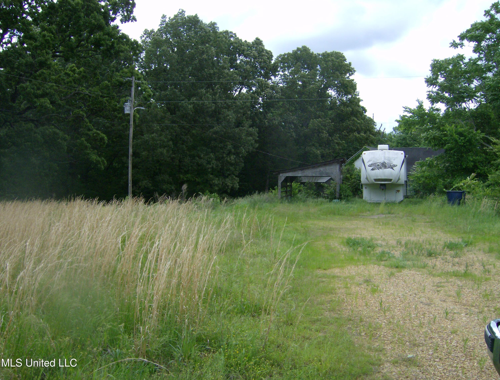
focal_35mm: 36
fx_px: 522
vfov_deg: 40.0
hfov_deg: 51.1
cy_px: 190
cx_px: 250
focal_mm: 6
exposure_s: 1/374
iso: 100
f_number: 4.7
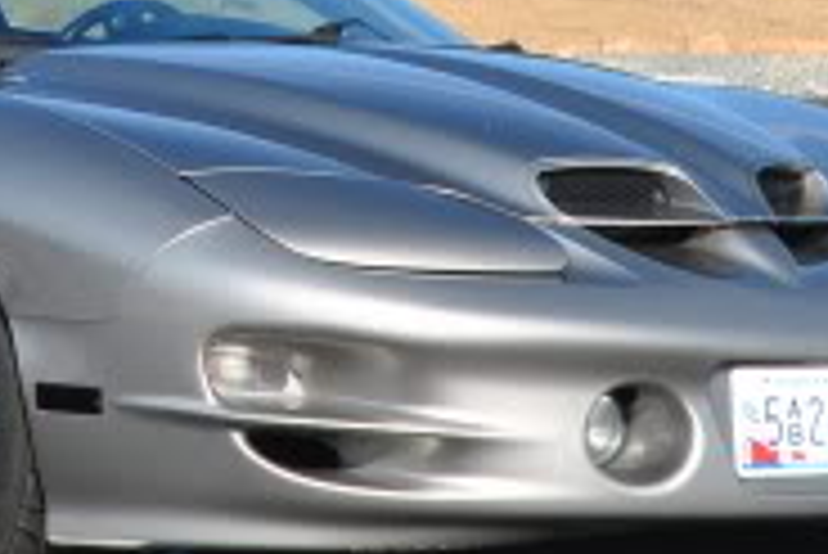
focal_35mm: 455
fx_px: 10473
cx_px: -97
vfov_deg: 3.0
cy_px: -236
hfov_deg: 4.5
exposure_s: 1/250
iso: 100
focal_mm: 70
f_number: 8
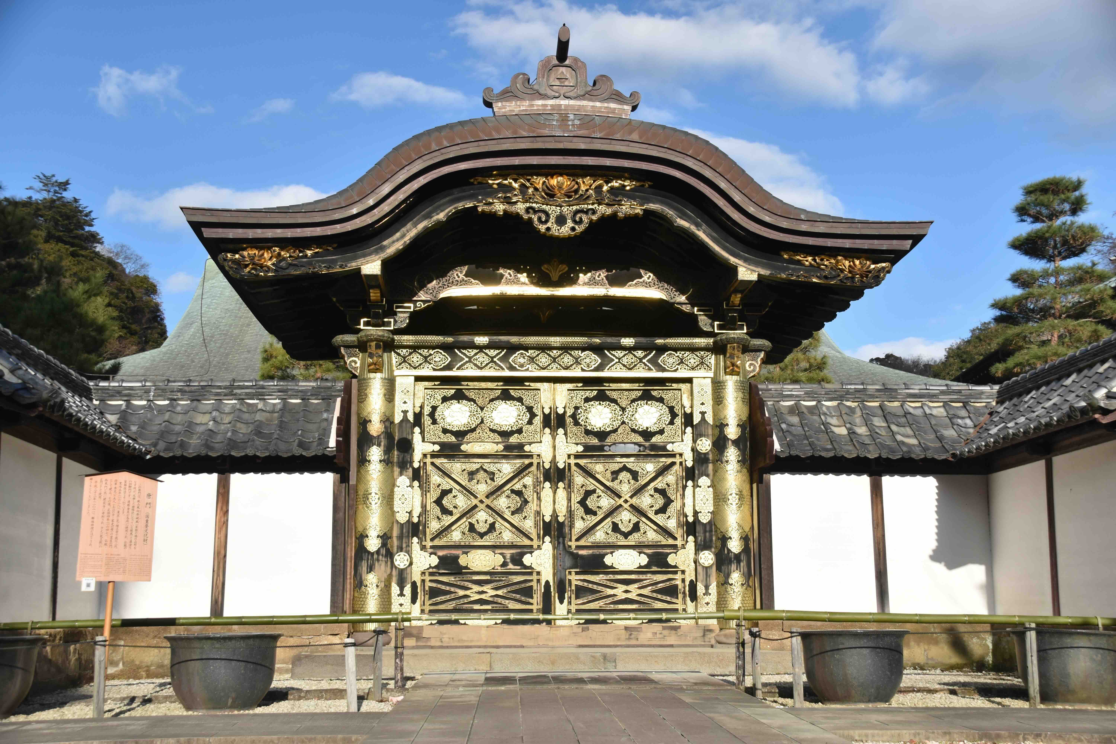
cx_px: 558
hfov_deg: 45.0
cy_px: 372
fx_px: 1348
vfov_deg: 30.8
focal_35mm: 44
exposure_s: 1/200
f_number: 8
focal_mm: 29
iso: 200
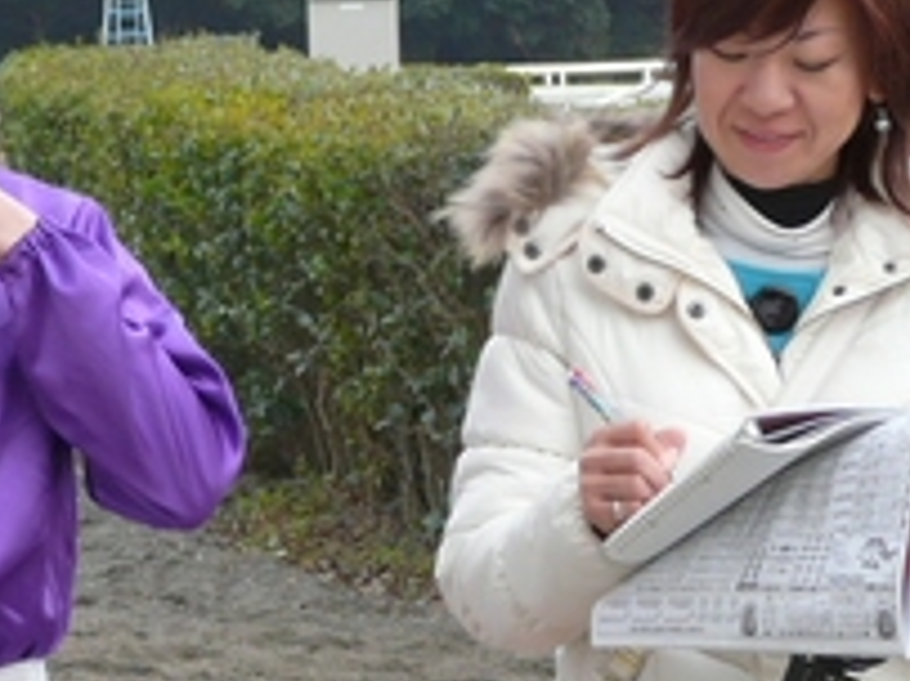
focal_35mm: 214
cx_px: 197
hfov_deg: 9.2
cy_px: 215
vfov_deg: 6.9
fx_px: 5622
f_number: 3.2
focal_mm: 11.7
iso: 100
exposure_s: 1/100
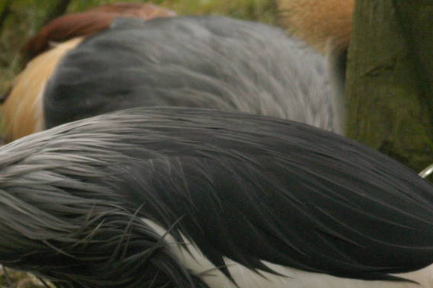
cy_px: 180
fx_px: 9345
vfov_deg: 1.8
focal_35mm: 777
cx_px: 44
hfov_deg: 2.7
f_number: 8
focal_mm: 185
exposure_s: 1/1000
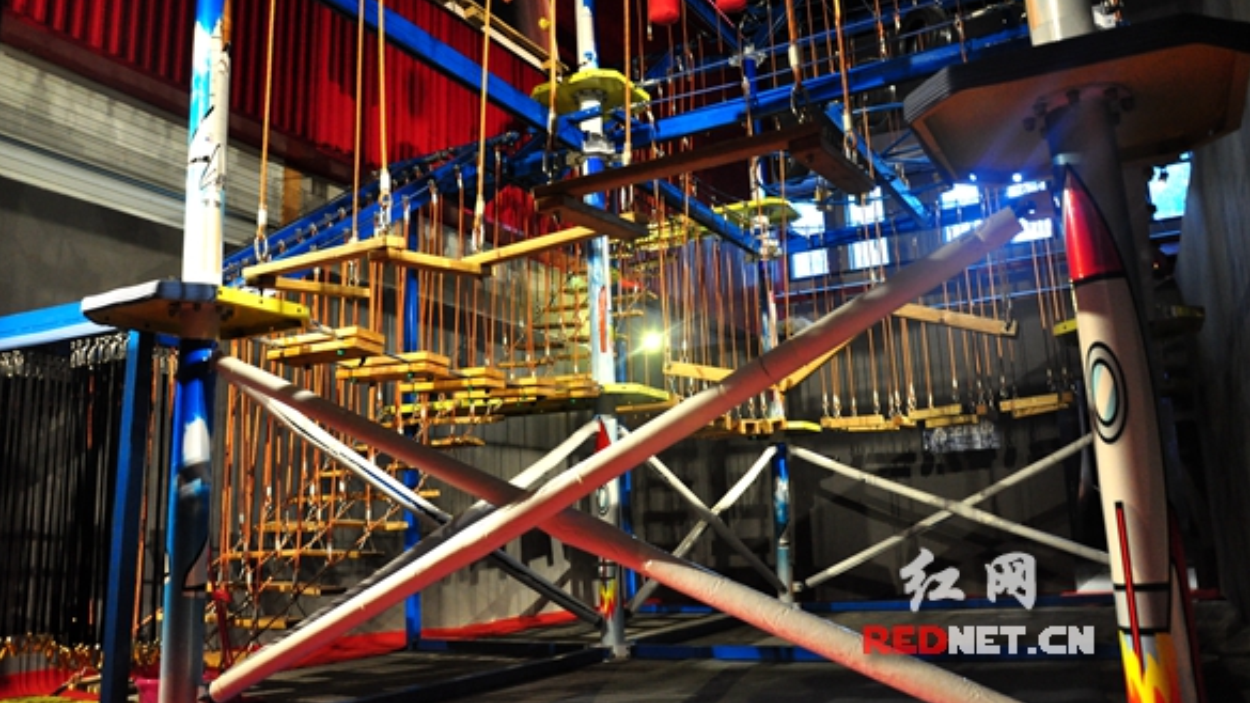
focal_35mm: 29
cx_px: 613
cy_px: 307
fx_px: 961
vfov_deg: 40.1
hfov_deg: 66.1
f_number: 4
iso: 2000
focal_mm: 18
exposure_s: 1/40
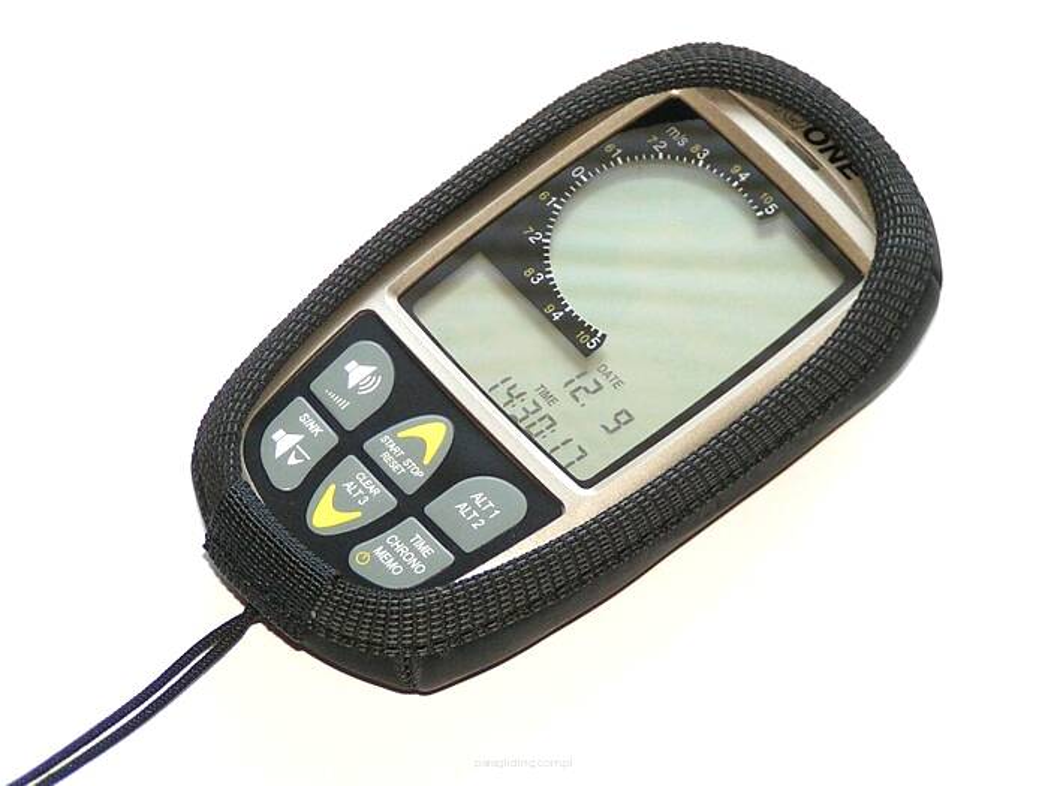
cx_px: 524
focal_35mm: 164
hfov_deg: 12.0
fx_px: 4965
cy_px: 393
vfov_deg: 9.1
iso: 200
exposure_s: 1/125
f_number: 3.5
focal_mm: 25.1
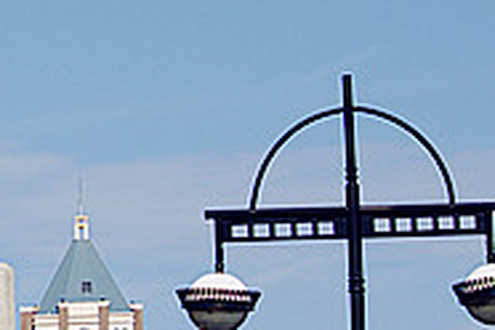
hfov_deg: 5.8
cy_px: 132
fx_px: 4840
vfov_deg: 3.9
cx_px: -397
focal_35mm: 352
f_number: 8
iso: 100
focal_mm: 55
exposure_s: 1/400
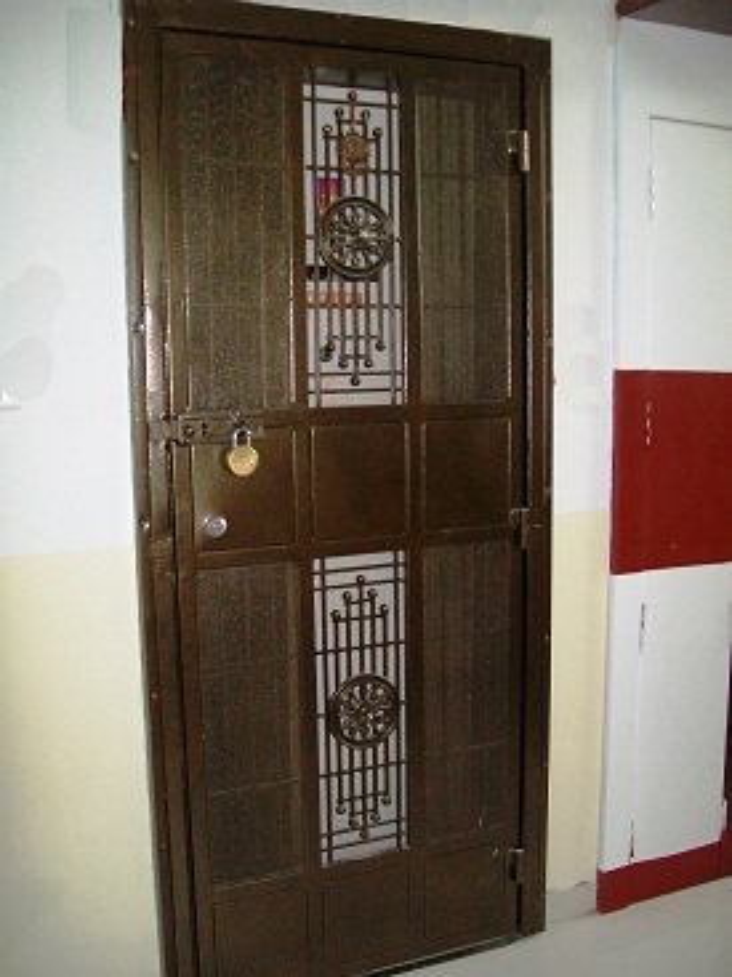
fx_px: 959
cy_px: 488
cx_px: 366
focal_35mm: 34
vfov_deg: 54.0
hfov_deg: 41.8
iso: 200
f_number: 2.7
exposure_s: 1/125
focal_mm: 6.1
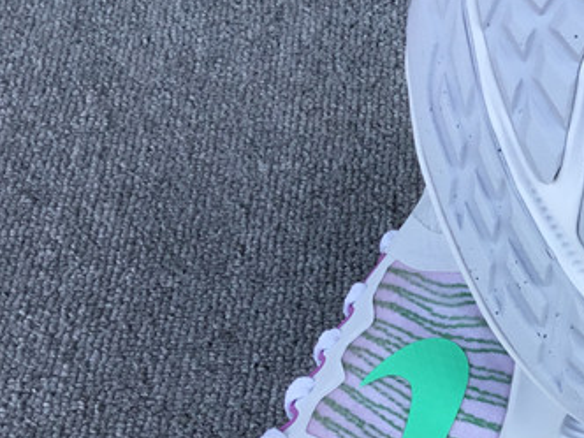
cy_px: 388
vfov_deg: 17.3
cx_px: 721
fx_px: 1417
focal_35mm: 84
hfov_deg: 21.4
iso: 25
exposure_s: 1/232
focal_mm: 3.3
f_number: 2.4
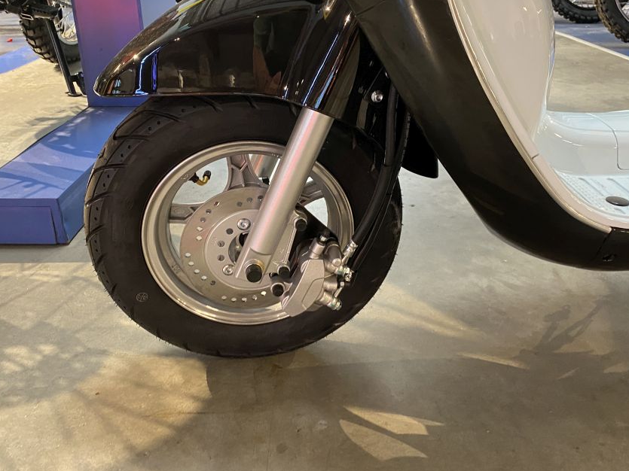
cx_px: 327
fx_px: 600
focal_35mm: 33
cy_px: 196
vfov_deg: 42.8
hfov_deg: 55.3
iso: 320
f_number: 1.8
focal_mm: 4.25
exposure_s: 1/50
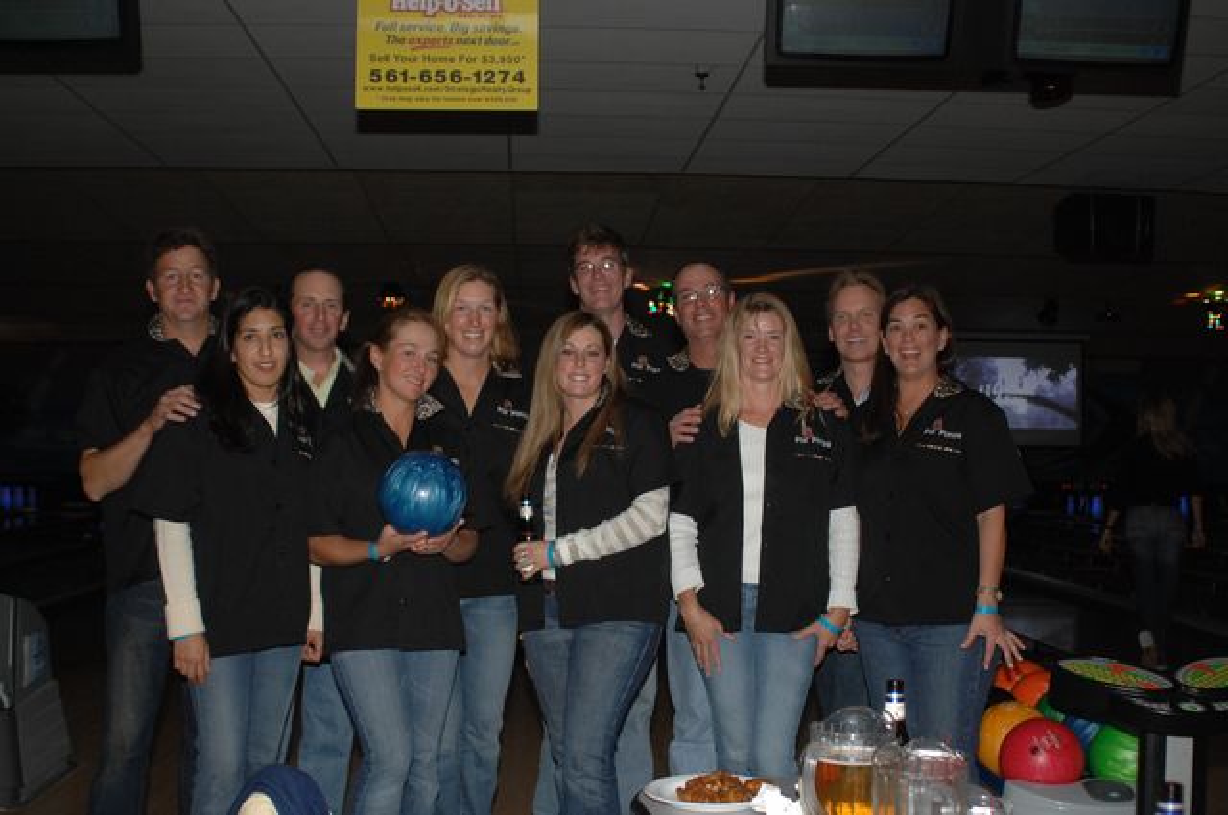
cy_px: 408
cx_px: 614
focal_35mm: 42
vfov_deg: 31.8
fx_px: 1431
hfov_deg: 46.5
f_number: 3.5
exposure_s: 1/125
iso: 400
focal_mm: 28
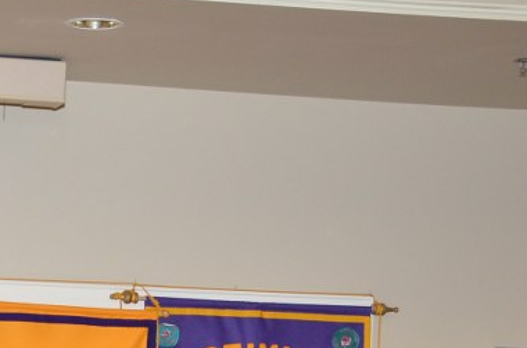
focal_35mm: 147
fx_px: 2141
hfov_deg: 13.6
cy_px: 560
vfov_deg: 9.0
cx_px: -115
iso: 800
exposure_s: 1/60
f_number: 4
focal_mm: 29
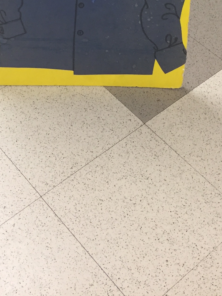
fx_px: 641
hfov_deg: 19.6
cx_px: 71
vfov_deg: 23.2
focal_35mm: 75
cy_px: -81
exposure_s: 1/30
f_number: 2.2
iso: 50
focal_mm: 4.15
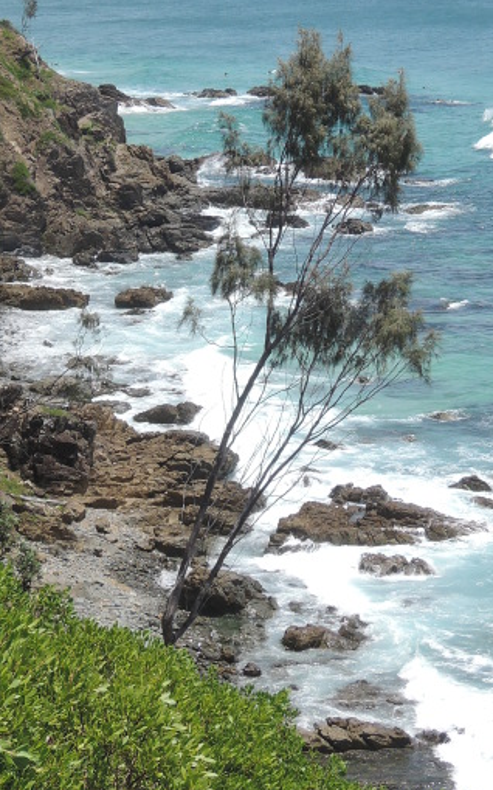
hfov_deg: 13.6
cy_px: 314
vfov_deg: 21.6
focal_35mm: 96
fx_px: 2064
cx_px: 248
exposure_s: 1/800
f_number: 3.7
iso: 80
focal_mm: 9.6
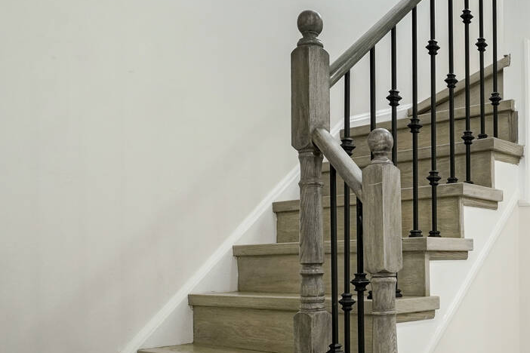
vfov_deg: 32.2
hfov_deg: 43.8
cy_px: 254
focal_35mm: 41
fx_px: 604
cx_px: 465
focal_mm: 10
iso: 640
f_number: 7.1
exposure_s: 1/30
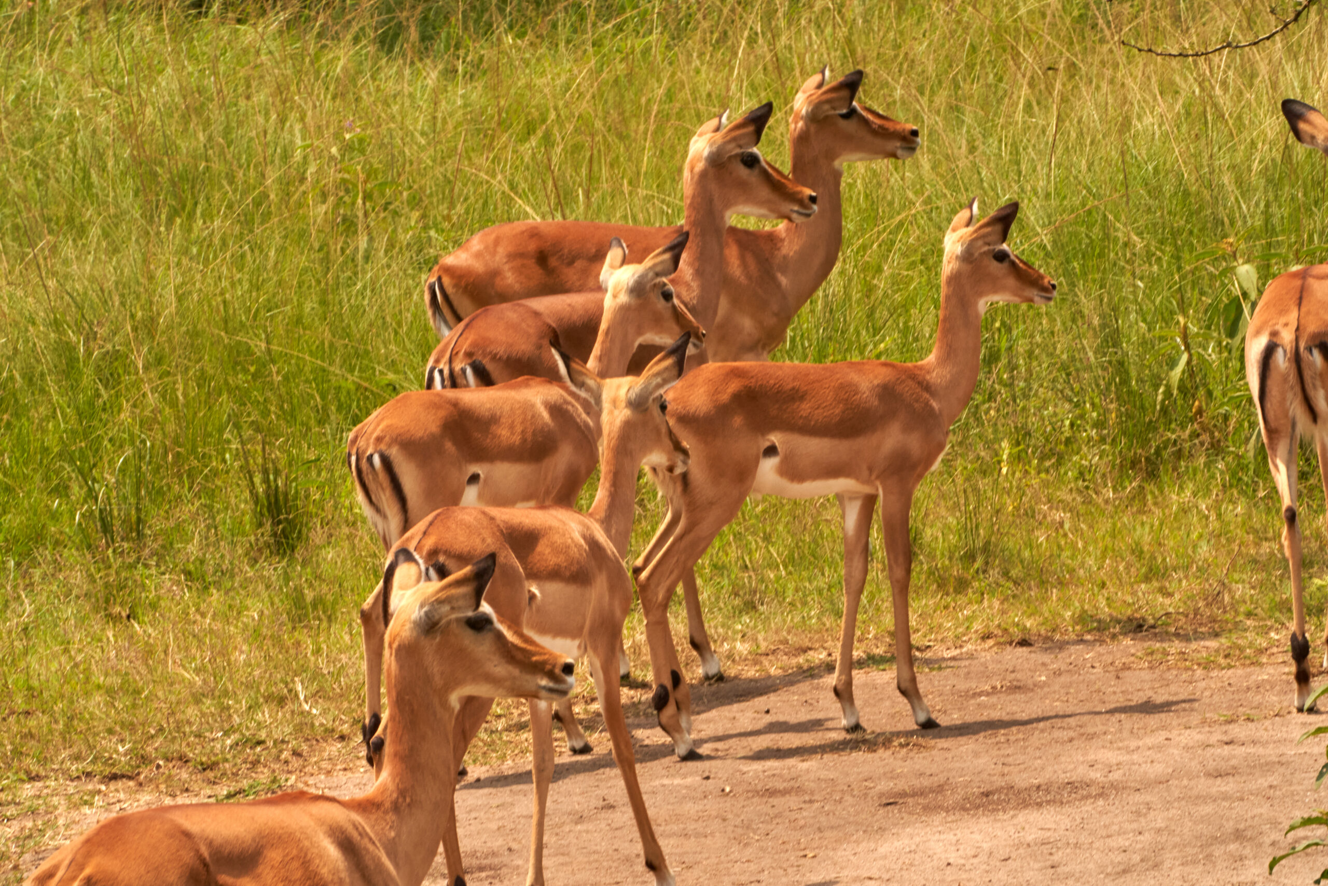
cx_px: 664
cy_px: 443
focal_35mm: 366
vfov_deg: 3.8
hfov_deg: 5.6
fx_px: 13501
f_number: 36
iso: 1600
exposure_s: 1/200
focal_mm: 366
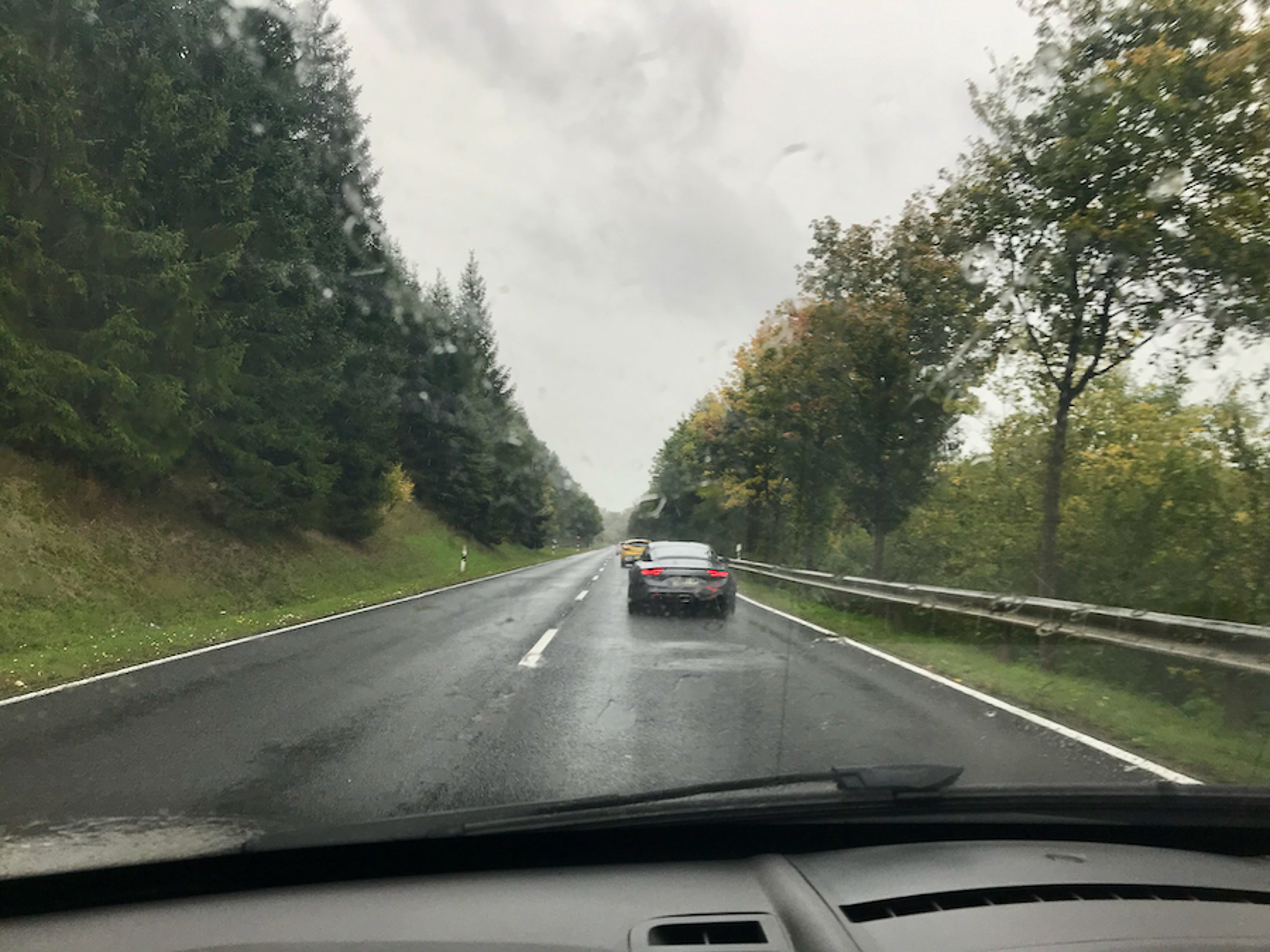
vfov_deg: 49.7
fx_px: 1027
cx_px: 635
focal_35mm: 28
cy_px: 476
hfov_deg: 63.4
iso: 20
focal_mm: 3.99
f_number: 1.8
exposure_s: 1/321
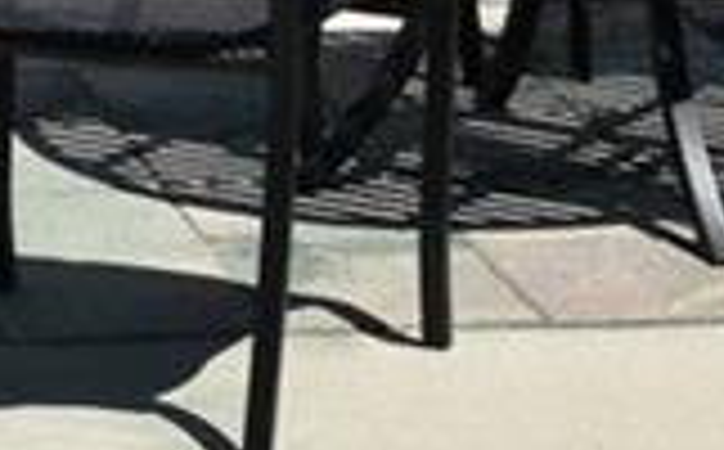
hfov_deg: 8.5
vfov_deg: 5.4
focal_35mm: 234
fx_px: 4609
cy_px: -742
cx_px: -728
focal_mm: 24
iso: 320
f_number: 11
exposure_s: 1/500
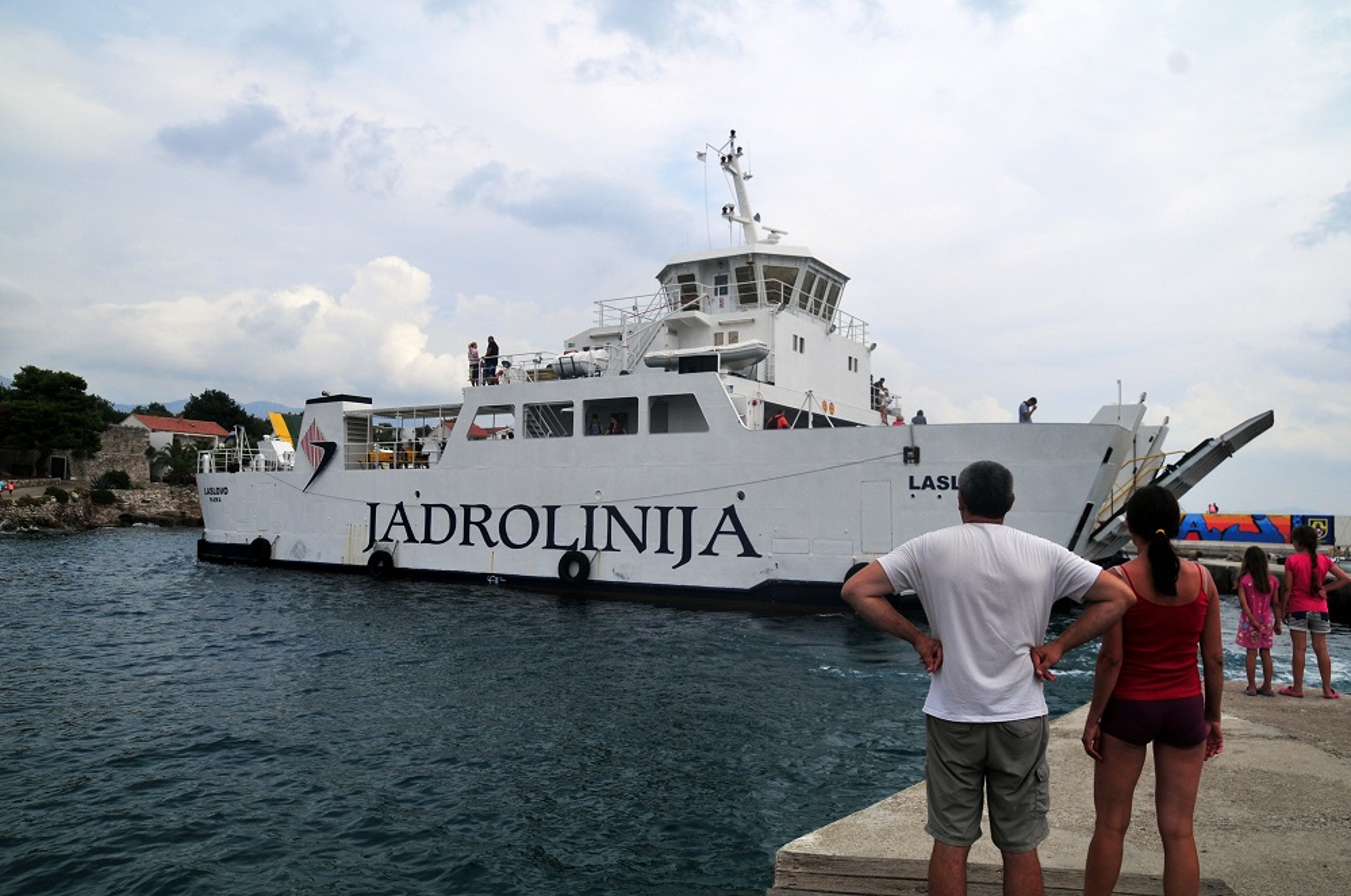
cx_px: 676
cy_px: 448
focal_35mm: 48
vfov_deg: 28.0
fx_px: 1799
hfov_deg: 41.2
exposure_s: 1/2000
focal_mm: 32
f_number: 6.3
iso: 250
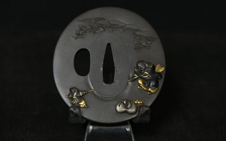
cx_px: 112
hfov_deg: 19.3
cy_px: 68
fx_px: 666
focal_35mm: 108
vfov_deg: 12.1
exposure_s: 1/125
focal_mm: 105
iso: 2800
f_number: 8
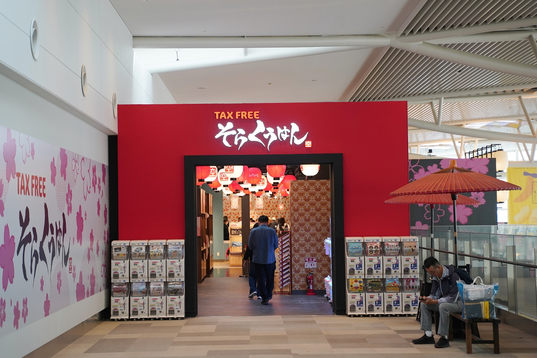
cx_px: 268
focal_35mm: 69
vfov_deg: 19.7
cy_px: 179
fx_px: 1029
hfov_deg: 29.2
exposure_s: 1/160
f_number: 4
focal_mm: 69
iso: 640
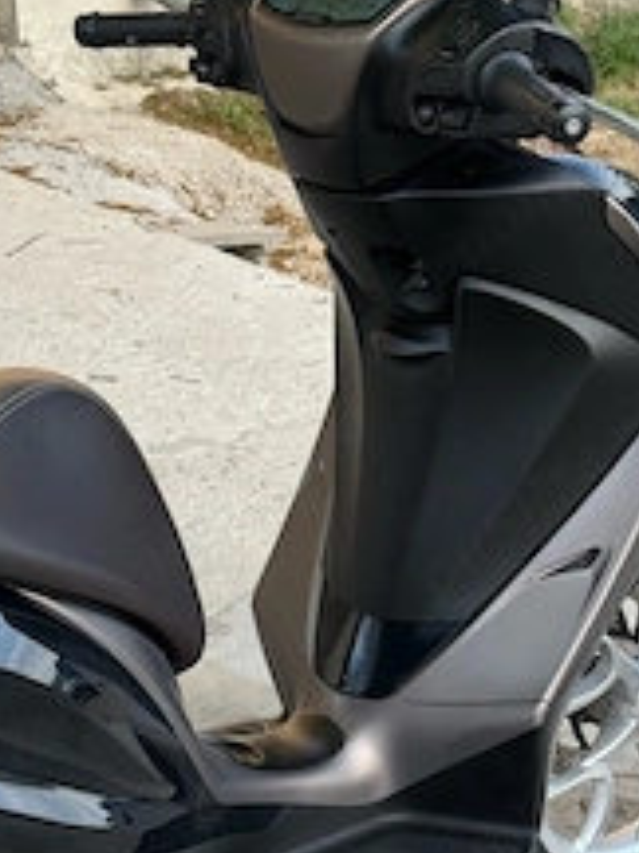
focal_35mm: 89
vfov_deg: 21.9
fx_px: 2191
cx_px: 320
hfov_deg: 16.6
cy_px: 549
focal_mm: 6.76
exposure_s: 1/357
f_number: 1.78
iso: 100
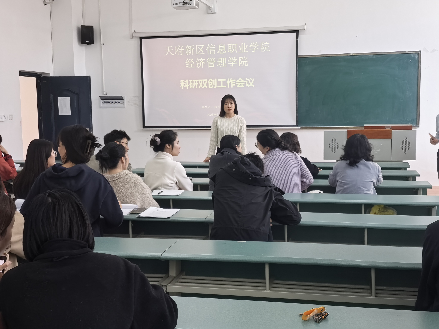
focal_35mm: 45
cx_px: 220
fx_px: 571
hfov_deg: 42.1
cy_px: 164
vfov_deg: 32.2
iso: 50
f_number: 1.4
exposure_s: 1/120
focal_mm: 5.75
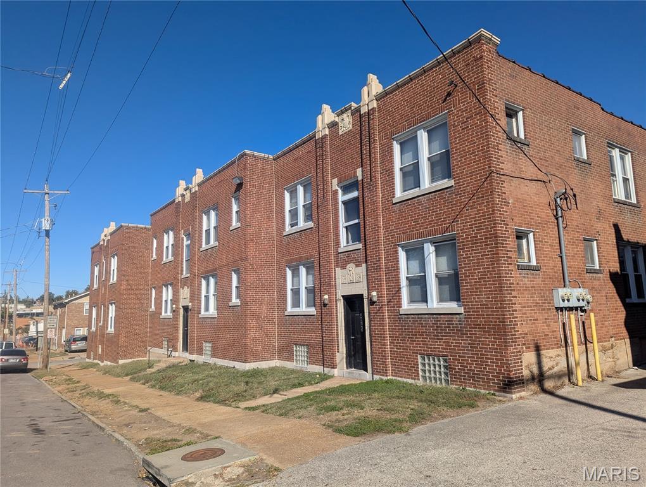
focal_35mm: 24
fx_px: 449
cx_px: 323
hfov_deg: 71.5
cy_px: 244
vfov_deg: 56.9
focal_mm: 6.81
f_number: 1.85
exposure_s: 1/3058
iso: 40
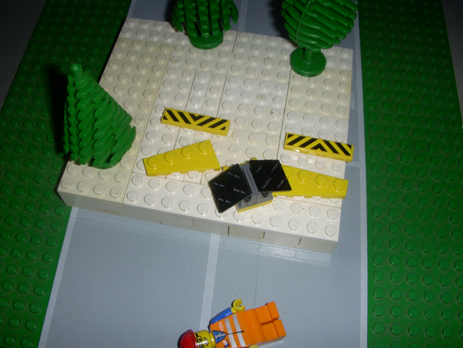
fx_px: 508
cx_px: 232
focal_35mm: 38
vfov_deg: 37.7
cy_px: 174
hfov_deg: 49.0
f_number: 6.6
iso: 100
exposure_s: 1/30
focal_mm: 6.3
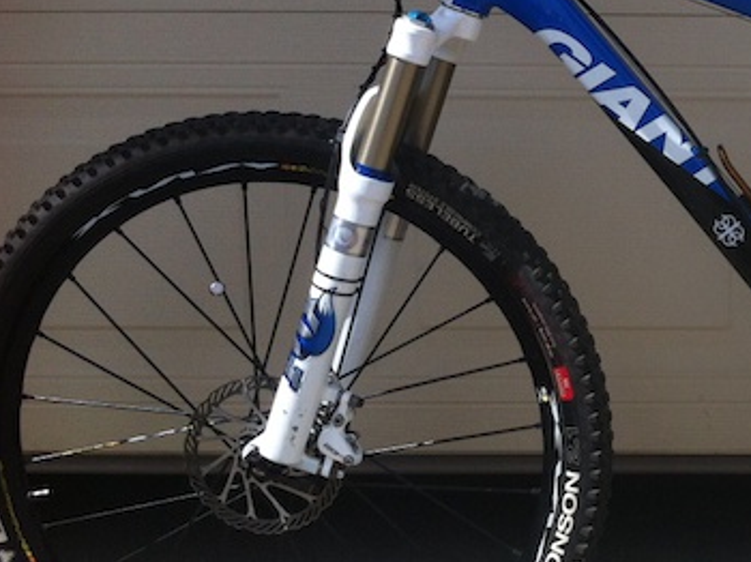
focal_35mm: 80
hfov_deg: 23.0
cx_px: 818
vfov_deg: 18.4
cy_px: 294
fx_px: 1734
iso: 80
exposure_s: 1/1077
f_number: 2.8
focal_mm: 3.85
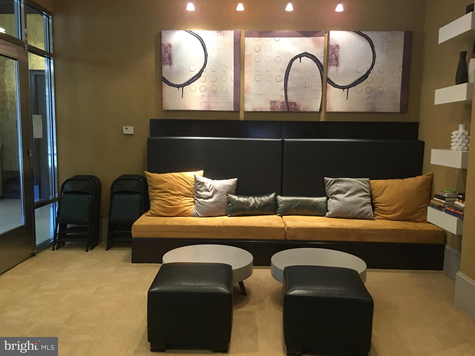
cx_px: 238
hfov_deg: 61.7
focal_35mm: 29
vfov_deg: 48.2
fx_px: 398
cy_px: 178
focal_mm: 4.15
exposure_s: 1/10
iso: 80
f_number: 2.2
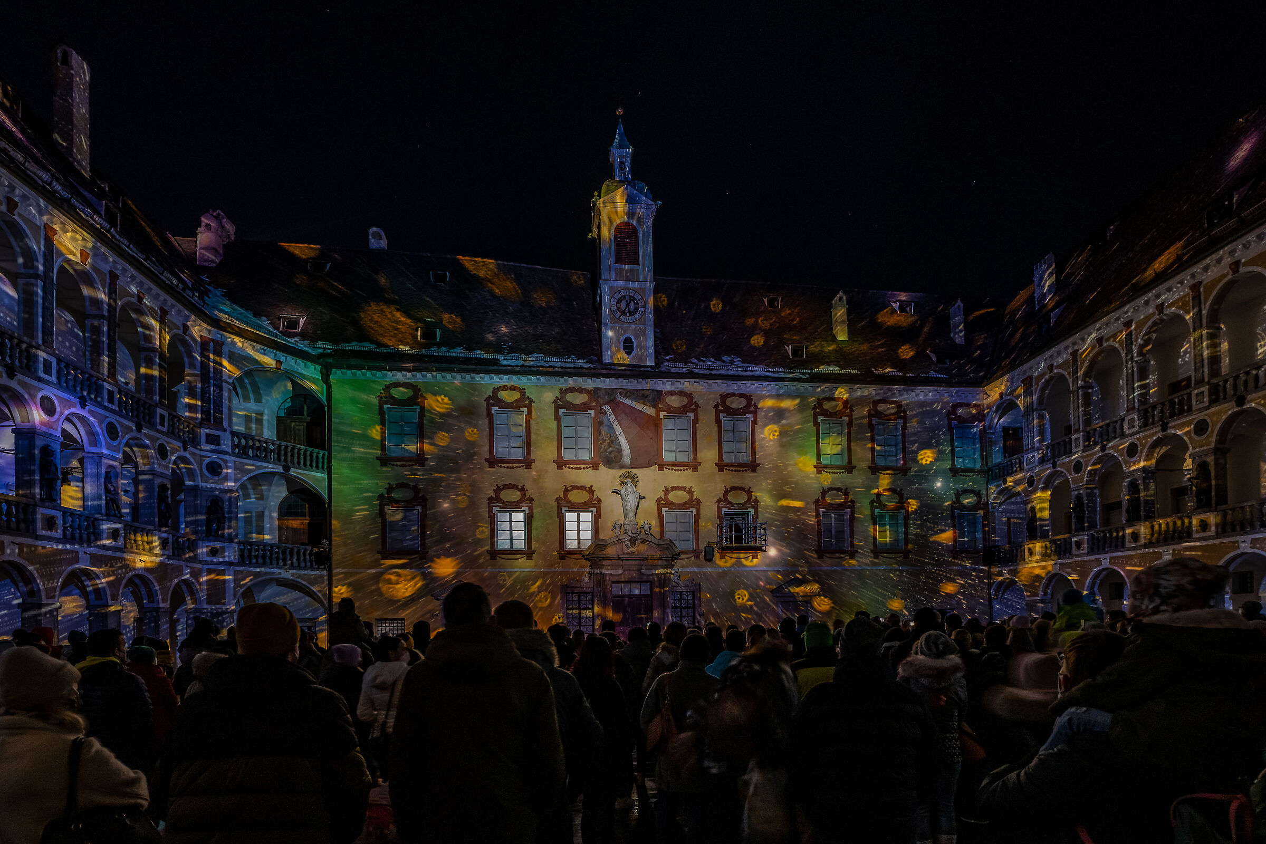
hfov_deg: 90.0
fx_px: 633
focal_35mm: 18
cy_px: 422
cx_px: 633
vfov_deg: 67.4
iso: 1600
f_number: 8
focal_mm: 18
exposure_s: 1/2
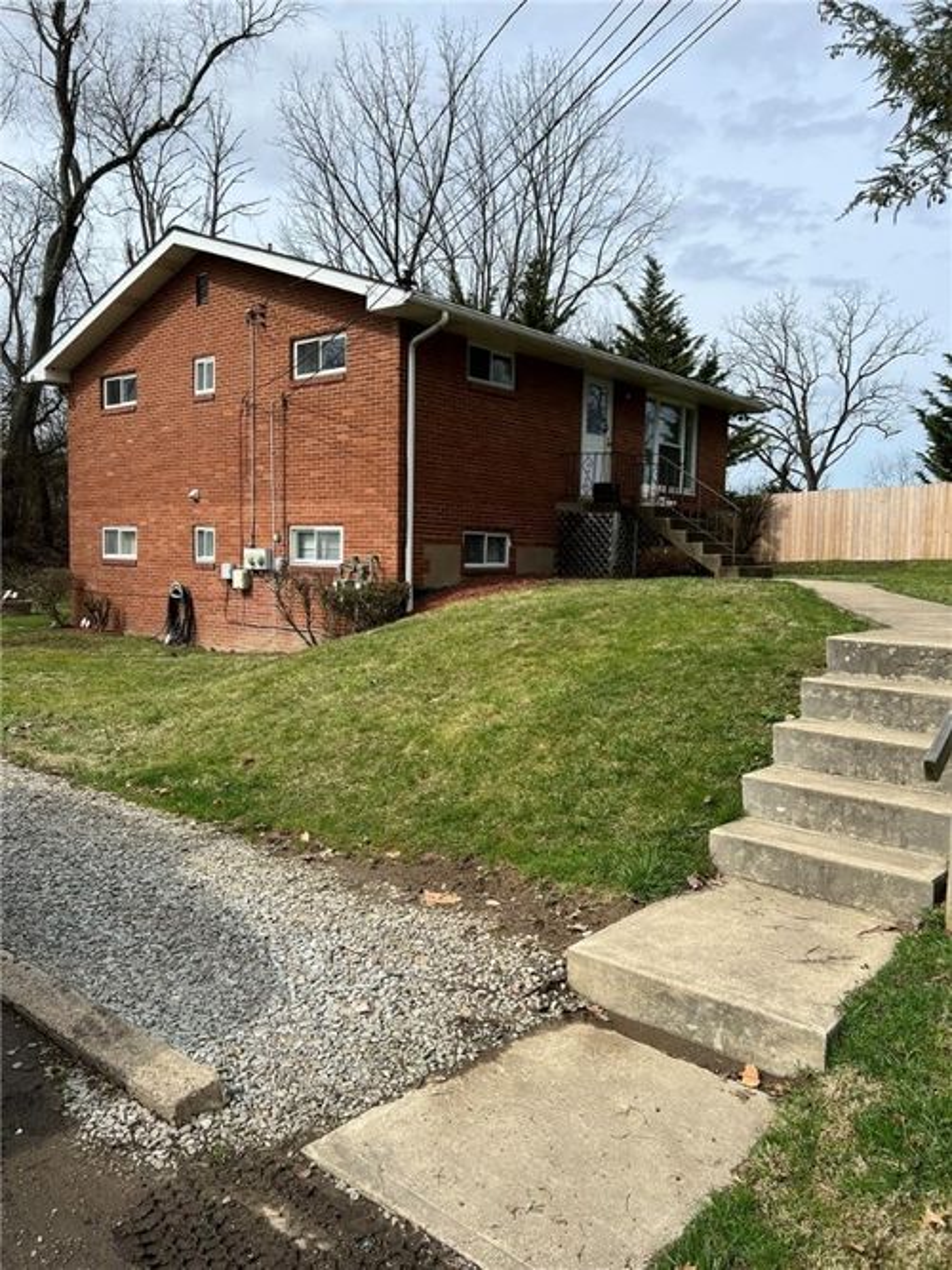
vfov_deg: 67.3
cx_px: 476
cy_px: 635
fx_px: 954
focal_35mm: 26
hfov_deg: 53.0
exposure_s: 1/3571
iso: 50
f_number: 1.5
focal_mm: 5.7
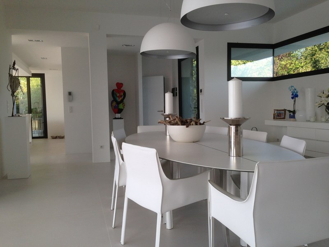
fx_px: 314
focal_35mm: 33
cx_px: 164
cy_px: 124
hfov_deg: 55.4
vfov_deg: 42.9
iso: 50
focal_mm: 4.13
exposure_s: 1/176
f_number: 2.4
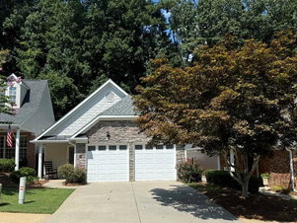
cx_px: 135
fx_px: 292
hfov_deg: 53.9
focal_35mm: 34
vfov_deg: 41.8
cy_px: 117
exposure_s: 1/4608
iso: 80
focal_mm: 6.76
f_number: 1.78
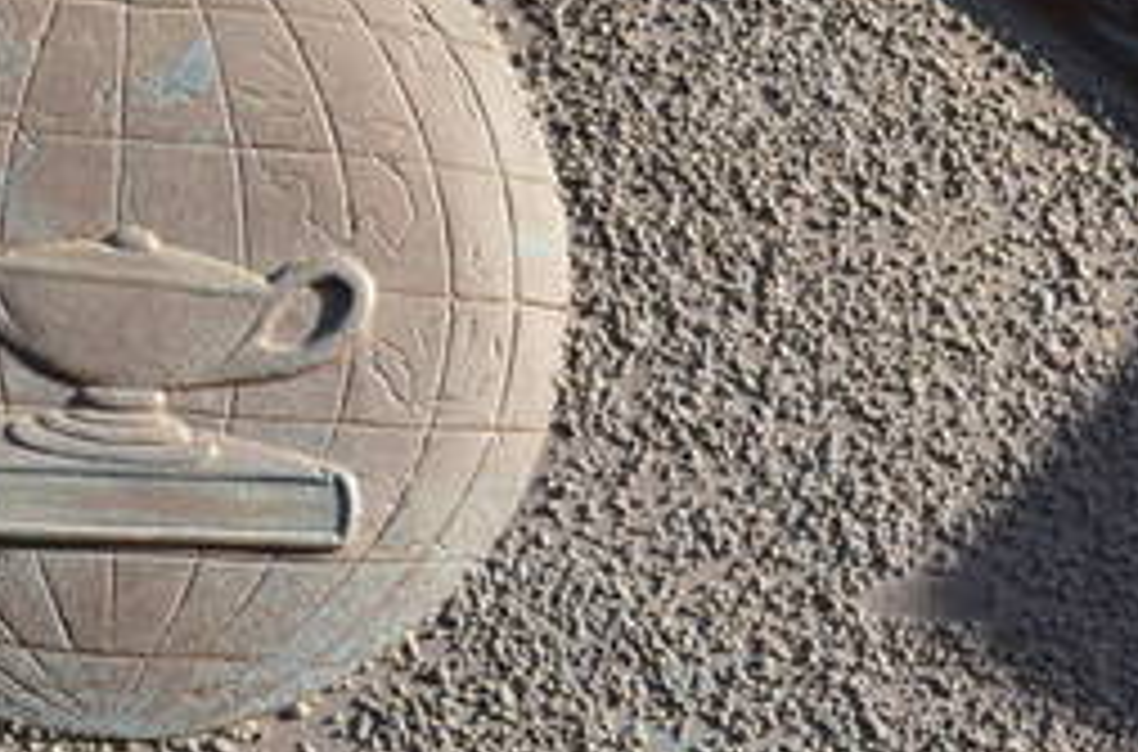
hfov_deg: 10.8
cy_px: 1527
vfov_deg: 6.9
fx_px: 5987
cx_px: 45
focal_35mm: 190
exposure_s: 1/125
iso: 200
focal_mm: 20
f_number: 5.6
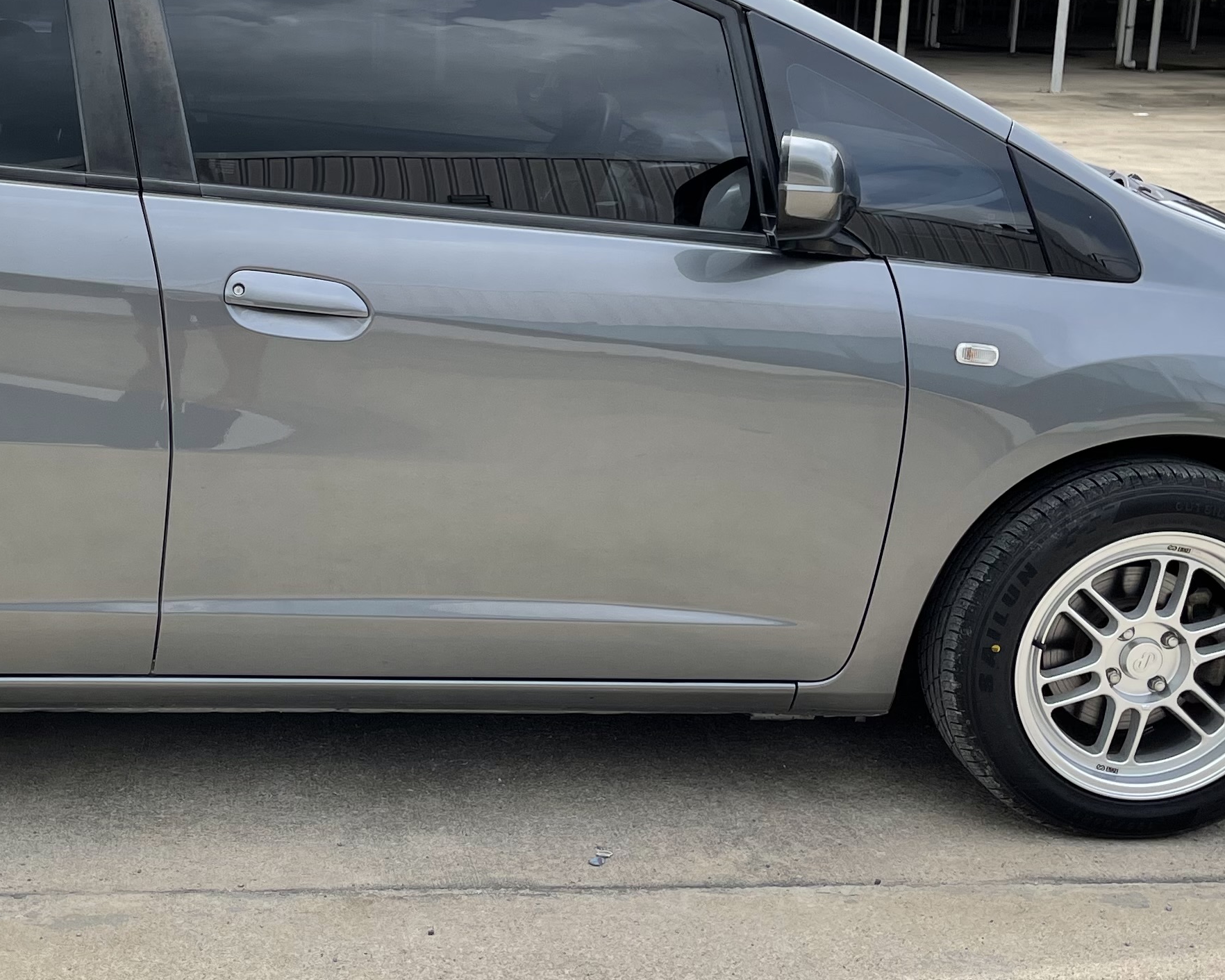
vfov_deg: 26.2
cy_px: 474
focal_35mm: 58
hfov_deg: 31.7
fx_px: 2103
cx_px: 251
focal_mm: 5.1
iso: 32
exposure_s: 1/2545
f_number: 1.6
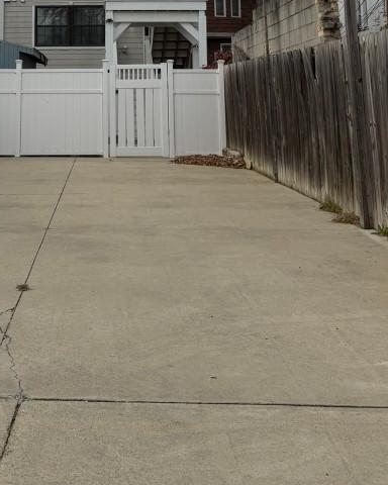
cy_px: 8
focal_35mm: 50
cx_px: 73
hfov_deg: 29.5
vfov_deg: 34.2
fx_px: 718
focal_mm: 6.76
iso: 80
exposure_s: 1/5319
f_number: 1.78
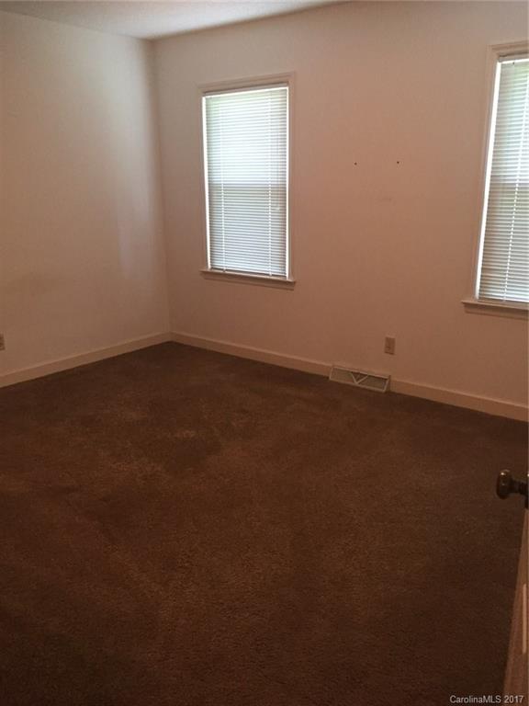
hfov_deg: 48.2
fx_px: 591
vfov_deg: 61.7
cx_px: 264
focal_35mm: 29
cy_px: 353
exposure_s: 1/30
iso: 250
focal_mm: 4.15
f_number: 2.2
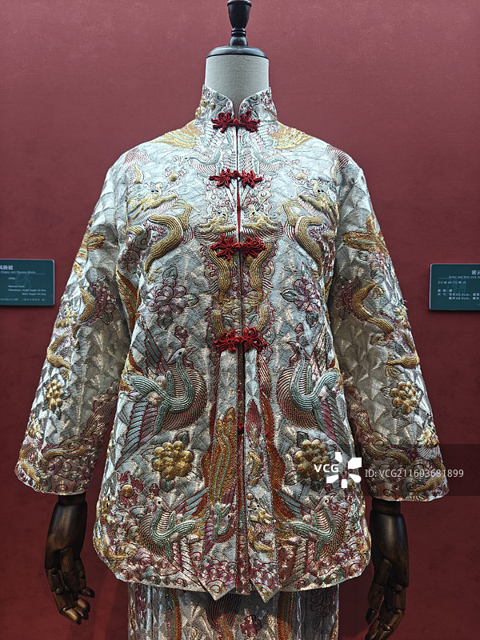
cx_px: 240
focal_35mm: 23
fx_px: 425
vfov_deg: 73.9
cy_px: 320
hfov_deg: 58.9
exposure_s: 1/100
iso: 80
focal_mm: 6.06
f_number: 1.6
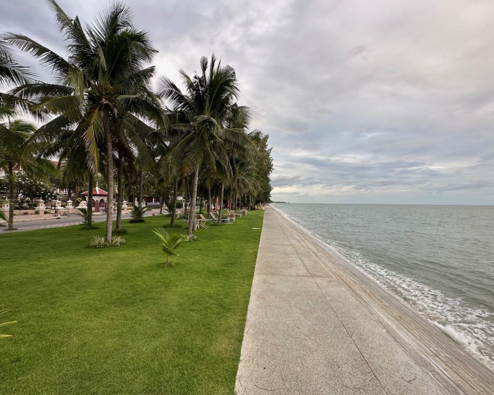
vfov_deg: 84.0
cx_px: 236
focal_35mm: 15
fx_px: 219
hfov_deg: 96.7
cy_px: 194
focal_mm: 2.22
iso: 64
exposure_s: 1/99
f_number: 2.2
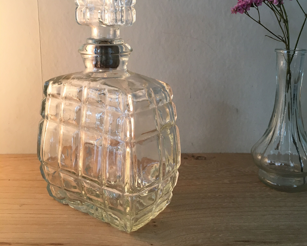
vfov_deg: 38.5
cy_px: 73
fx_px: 345
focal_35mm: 38
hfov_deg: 47.9
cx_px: 153
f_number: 2.2
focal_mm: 4.15
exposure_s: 1/33
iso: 50
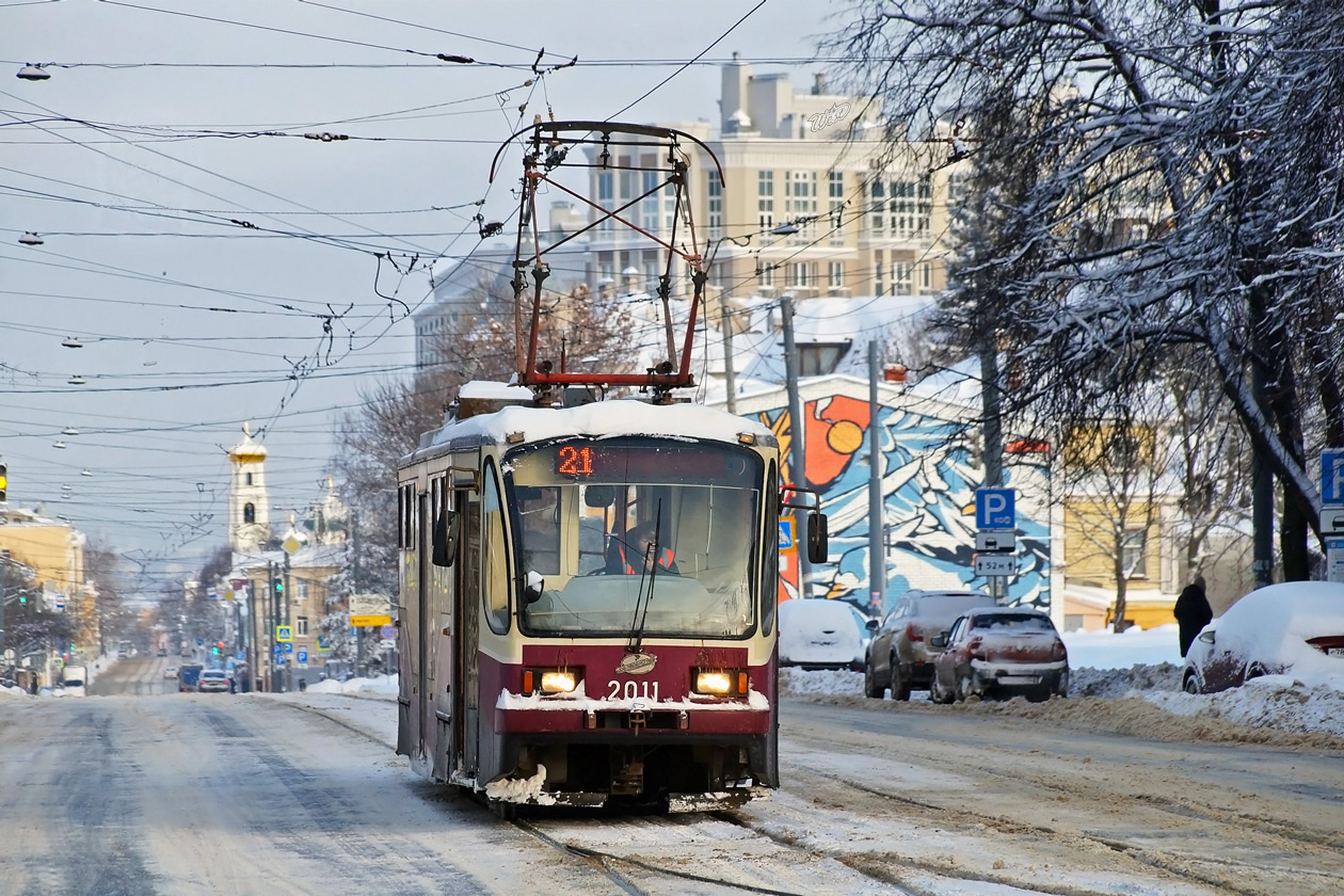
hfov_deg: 10.2
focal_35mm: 202
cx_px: 672
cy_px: 448
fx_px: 7559
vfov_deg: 6.8
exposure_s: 1/1000
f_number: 5.6
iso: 400
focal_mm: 135
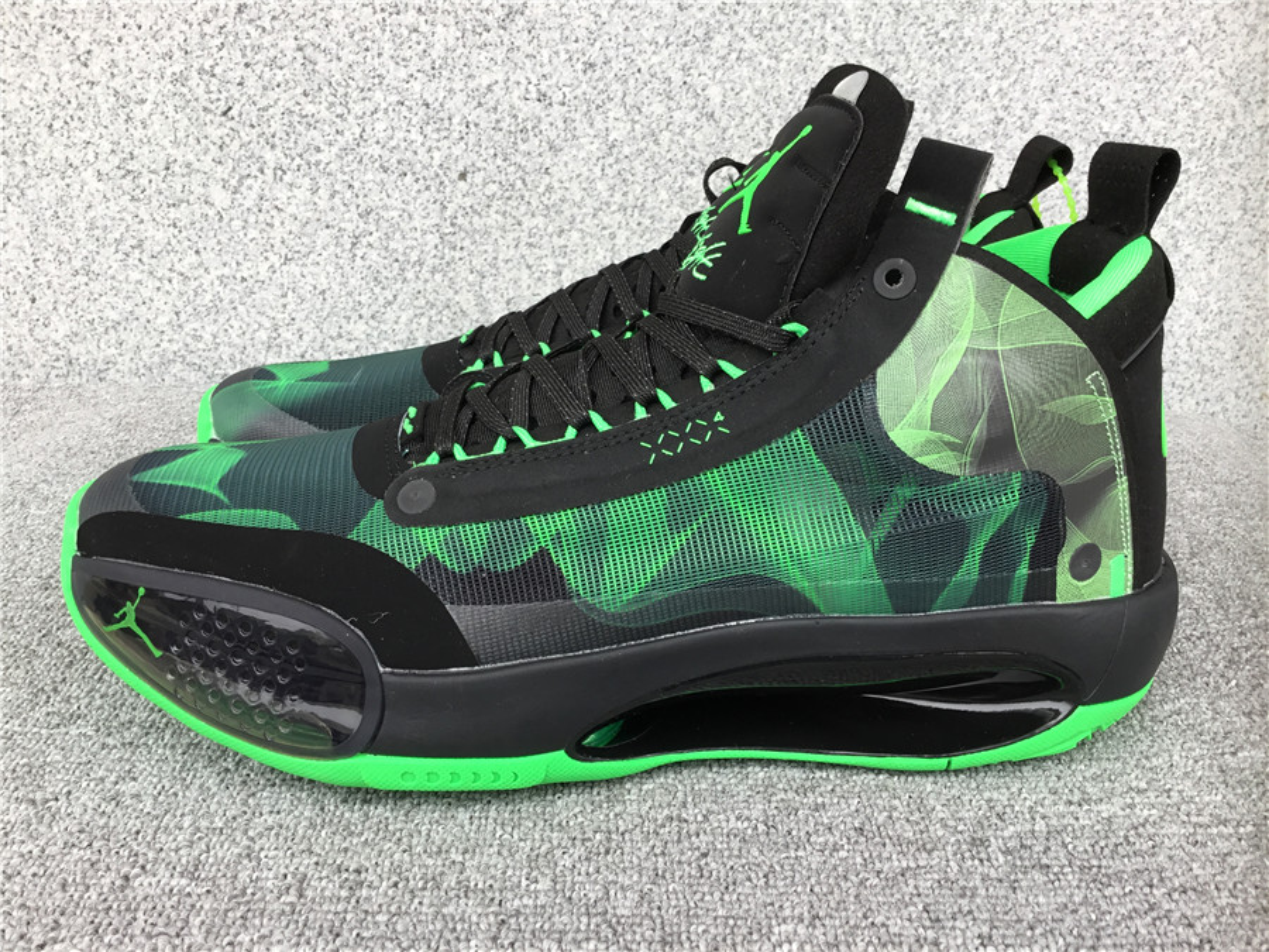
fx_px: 1136
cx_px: 634
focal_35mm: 31
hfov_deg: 58.4
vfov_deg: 45.4
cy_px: 476
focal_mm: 3.3
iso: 25
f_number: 2.4
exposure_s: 1/100
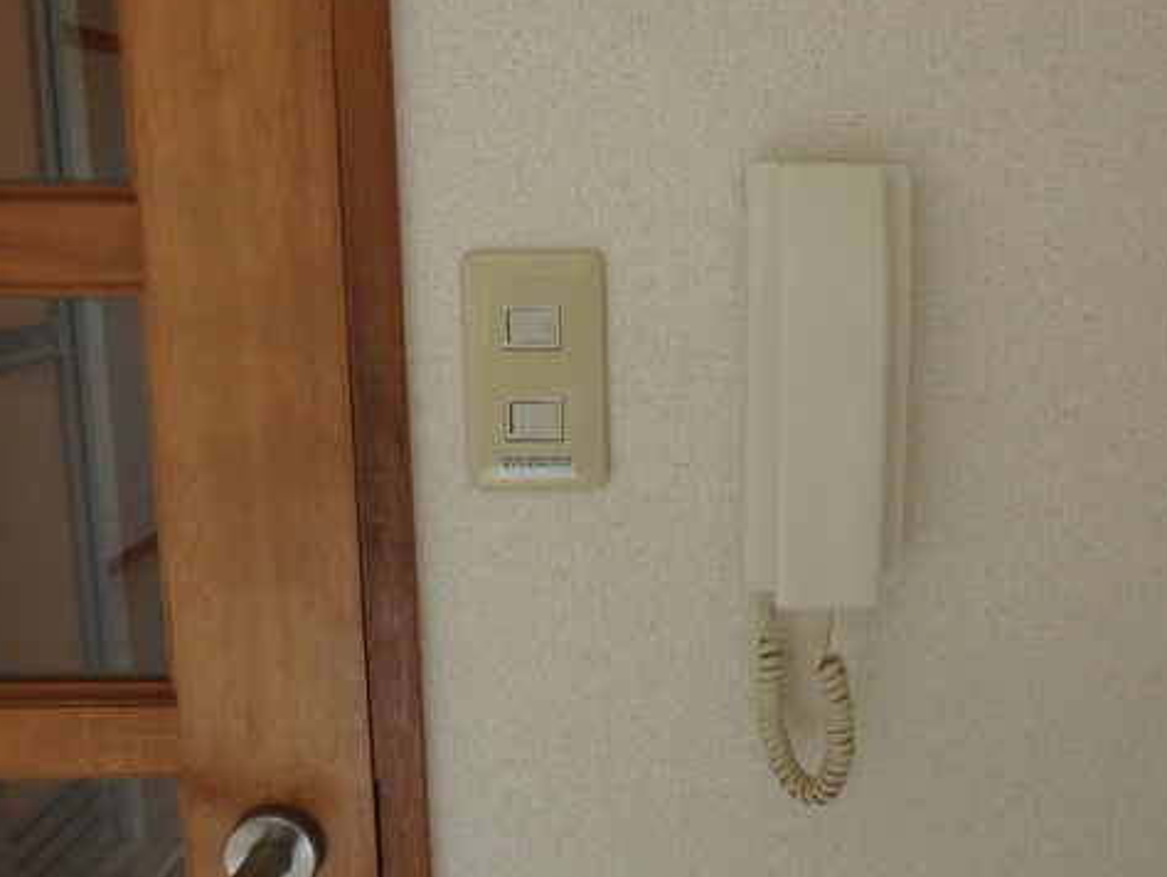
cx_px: 803
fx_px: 1046
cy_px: 361
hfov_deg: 56.7
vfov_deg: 45.3
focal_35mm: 31
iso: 200
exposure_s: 1/50
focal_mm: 3.7
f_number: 3.5
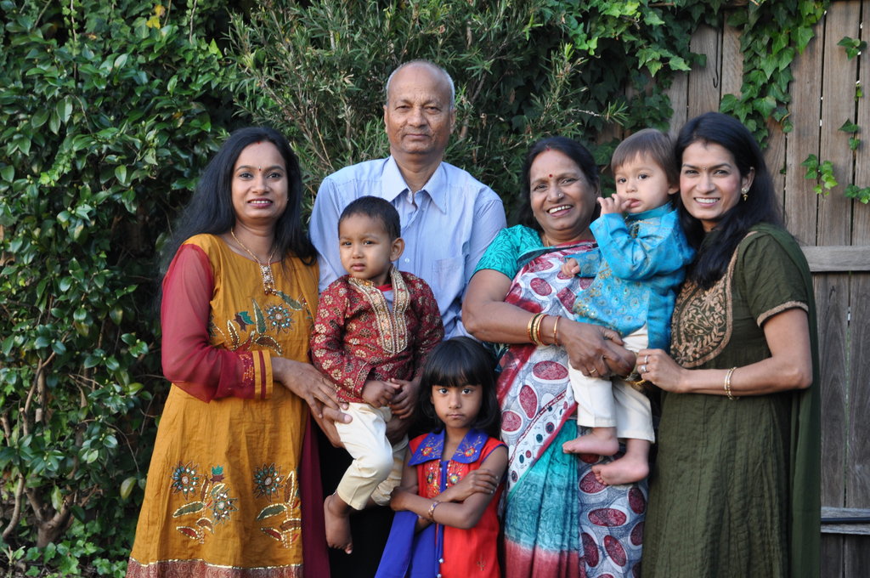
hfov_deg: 28.1
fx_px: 1738
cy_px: 289
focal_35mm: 72
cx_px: 435
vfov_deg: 18.9
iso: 400
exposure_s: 1/80
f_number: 5
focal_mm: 48
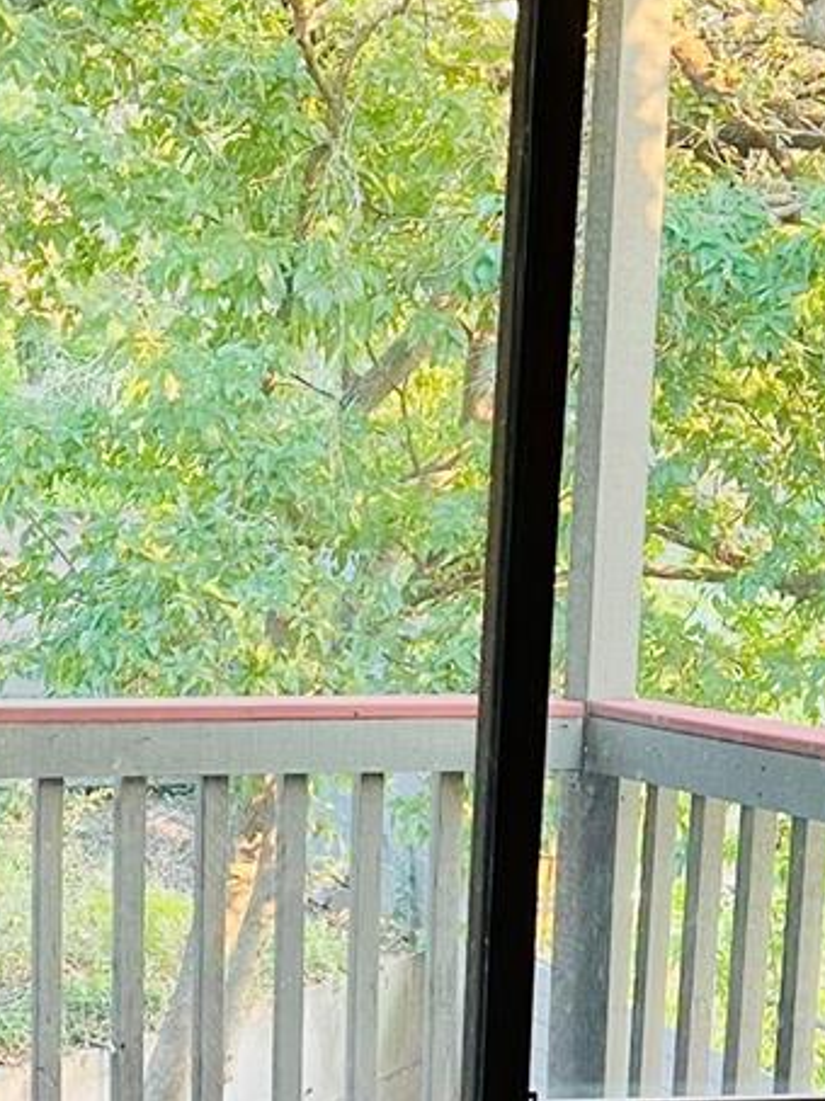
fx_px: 2799
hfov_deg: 16.6
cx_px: 160
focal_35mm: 88
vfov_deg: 22.1
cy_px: 834
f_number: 1.5
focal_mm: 5.7
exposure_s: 1/60
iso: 100
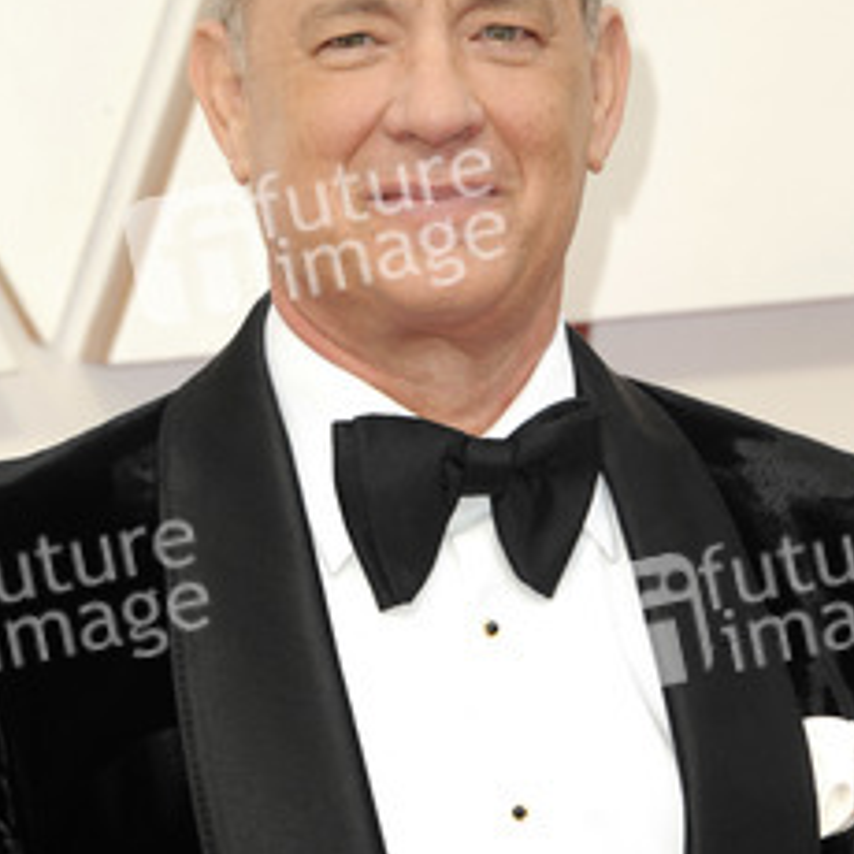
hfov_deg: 5.9
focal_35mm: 296
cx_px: 425
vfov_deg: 5.9
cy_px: 423
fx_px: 8262
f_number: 7.1
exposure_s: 1/250
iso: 1250
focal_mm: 200
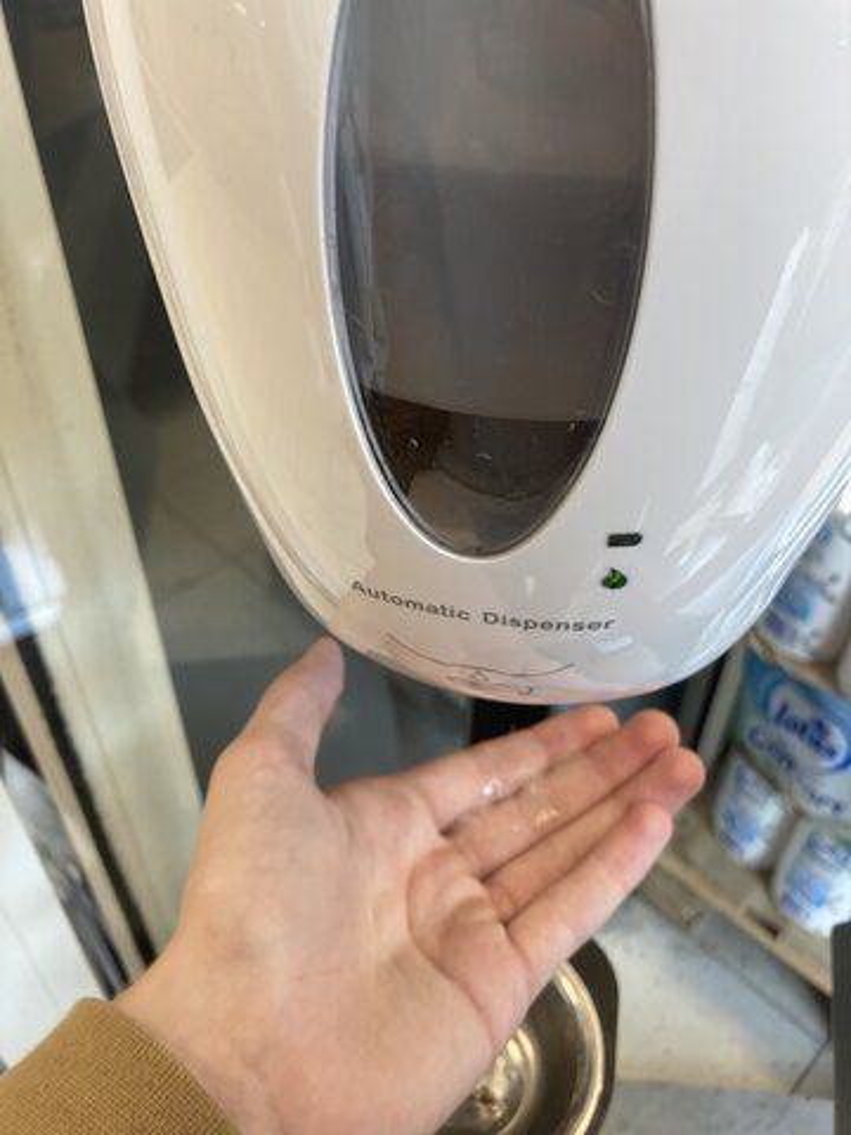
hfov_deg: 49.7
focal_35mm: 28
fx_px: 918
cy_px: 568
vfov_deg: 63.4
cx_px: 426
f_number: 1.8
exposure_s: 1/100
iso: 80
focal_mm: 3.99
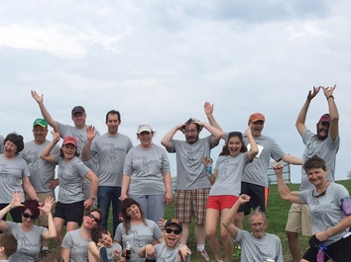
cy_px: 229
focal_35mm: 59
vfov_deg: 24.2
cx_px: 80
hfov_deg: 32.0
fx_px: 598
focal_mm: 4.15
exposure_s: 1/1582
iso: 32
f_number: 2.2
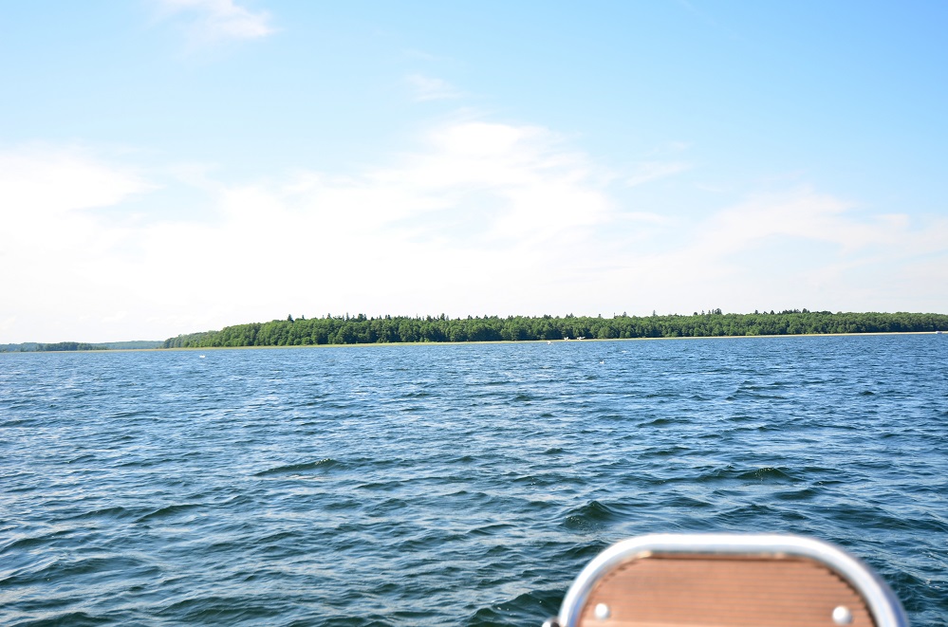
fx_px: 946
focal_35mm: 36
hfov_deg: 53.2
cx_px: 474
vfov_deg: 36.7
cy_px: 314
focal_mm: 24
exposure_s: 1/320
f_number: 4.5
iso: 100
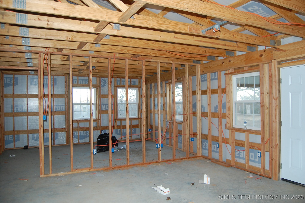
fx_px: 229
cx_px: 152
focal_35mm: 27
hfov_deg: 67.4
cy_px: 102
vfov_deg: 47.8
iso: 400
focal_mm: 18
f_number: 3.5
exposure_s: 1/60
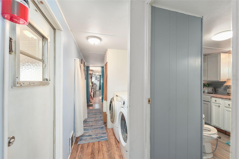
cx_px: 120
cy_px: 80
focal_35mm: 14
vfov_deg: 81.2
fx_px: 93
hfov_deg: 104.3
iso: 400
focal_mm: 14
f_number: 5.6
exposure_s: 1/5
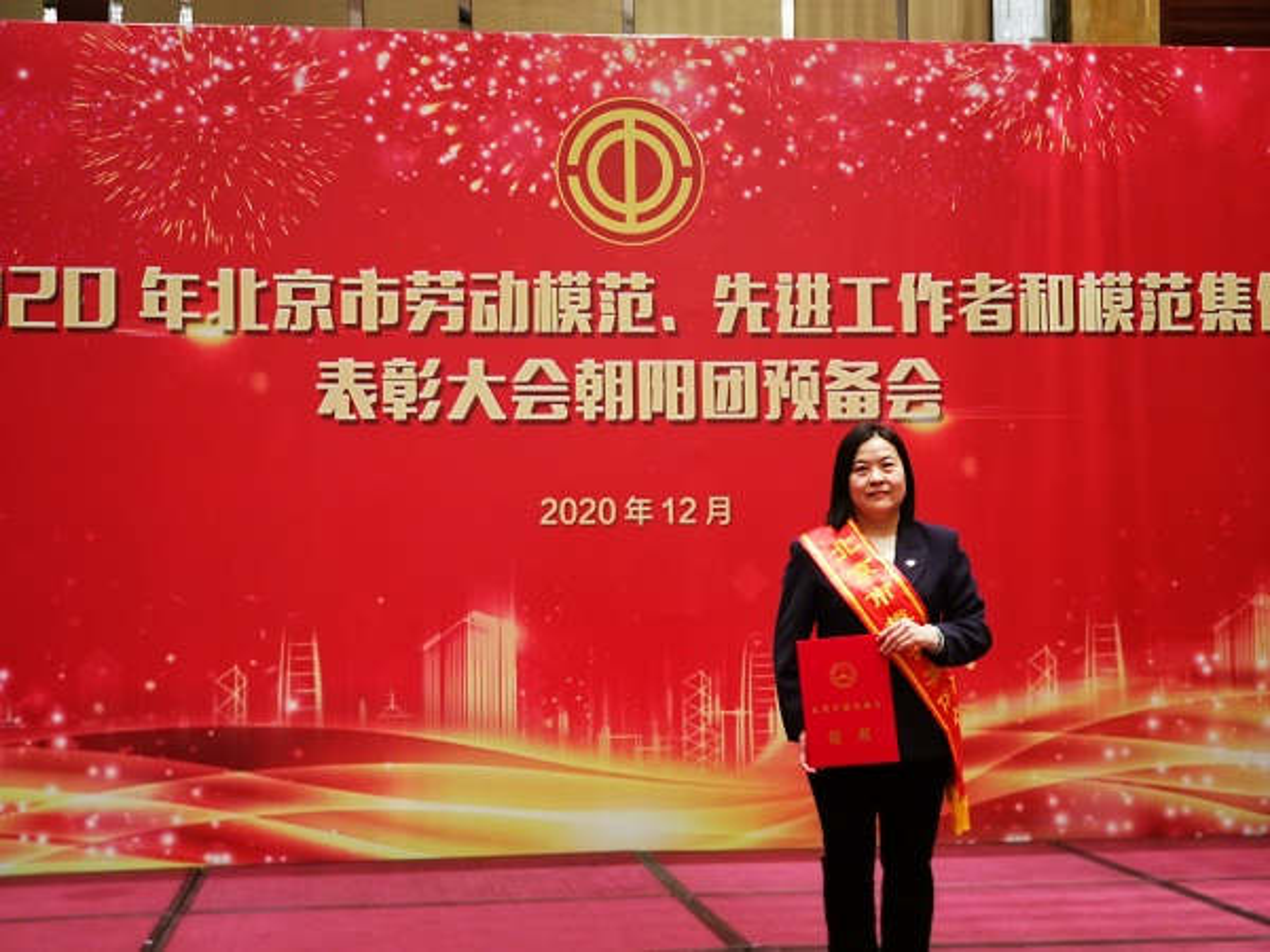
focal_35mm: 54
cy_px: 476
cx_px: 635
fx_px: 1981
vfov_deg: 27.0
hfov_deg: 35.5
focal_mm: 3.95
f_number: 4
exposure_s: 1/20
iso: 500
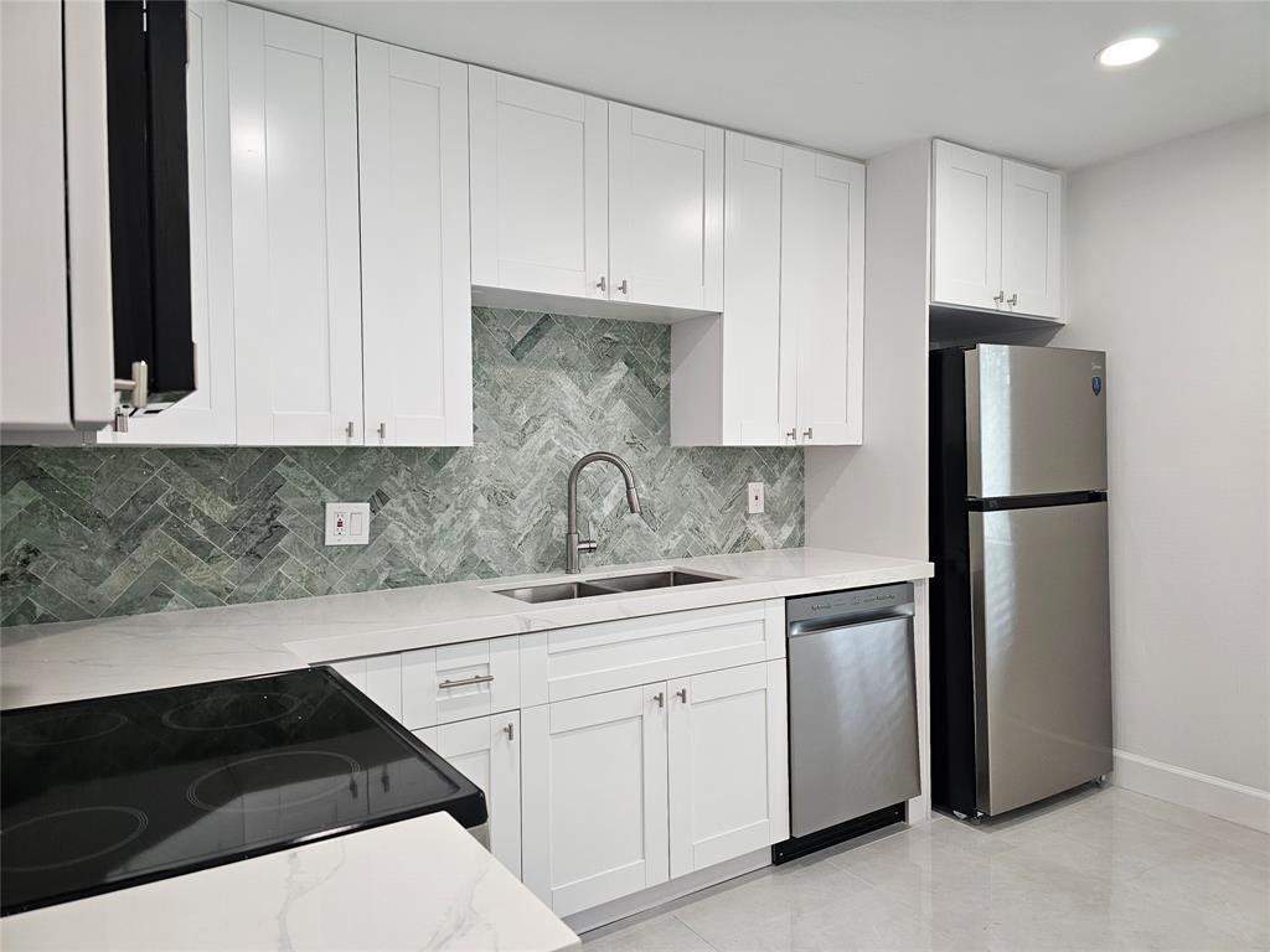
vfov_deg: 58.9
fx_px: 844
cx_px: 635
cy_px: 476
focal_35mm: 23
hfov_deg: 73.9
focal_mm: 6.3
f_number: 1.7
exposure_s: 1/120
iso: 160
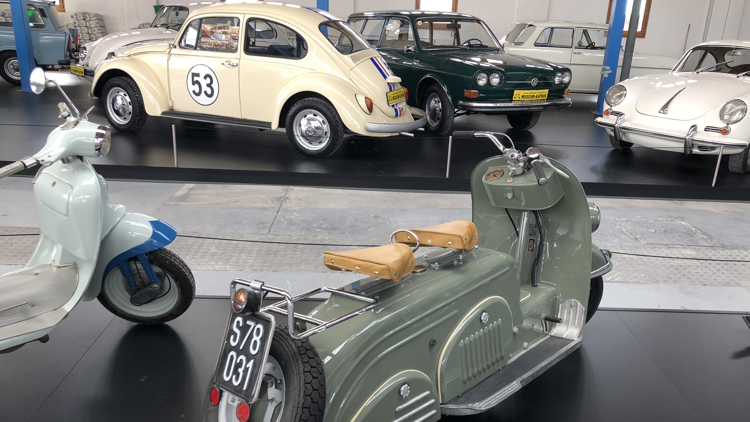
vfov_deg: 37.7
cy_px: 236
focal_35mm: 31
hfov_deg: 62.6
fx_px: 617
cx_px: 377
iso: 32
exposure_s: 1/100
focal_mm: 3.99
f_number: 1.8
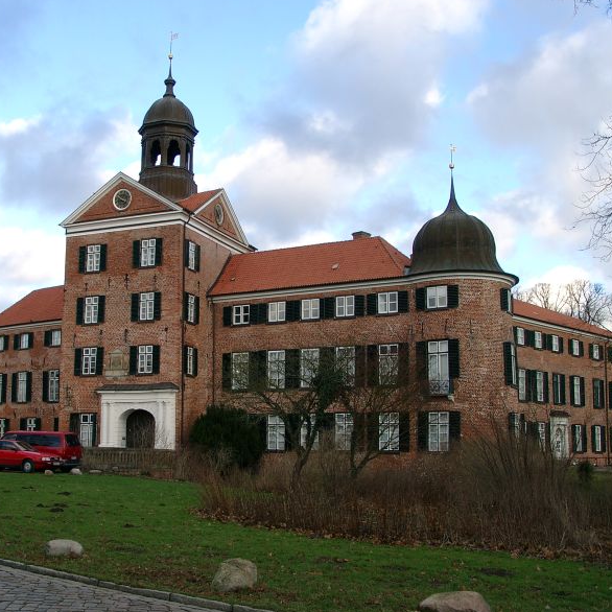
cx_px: 256
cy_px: 304
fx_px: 820
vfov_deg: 40.9
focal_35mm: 41
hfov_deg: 40.8
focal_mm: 7.13
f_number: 4
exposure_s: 1/178
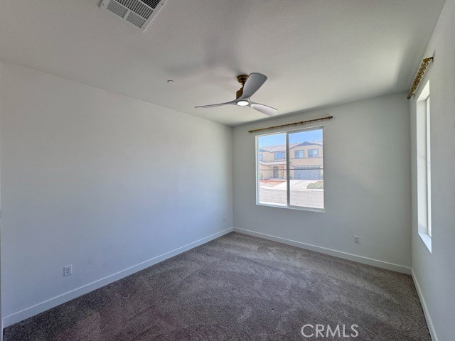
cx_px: 228
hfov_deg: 102.1
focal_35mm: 14
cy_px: 170
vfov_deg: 85.7
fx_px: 184
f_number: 2.2
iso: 40
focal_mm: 2.22
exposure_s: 1/221
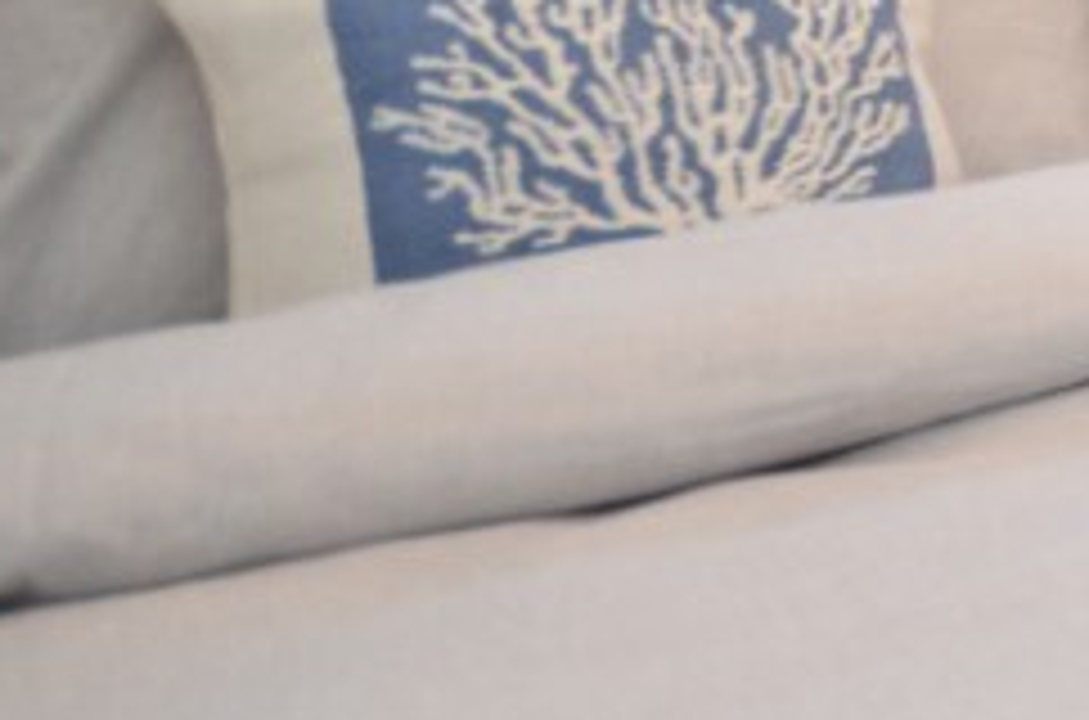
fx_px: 2172
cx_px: 2408
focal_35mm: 72
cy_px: -405
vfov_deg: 16.8
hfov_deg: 16.7
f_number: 4
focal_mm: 10
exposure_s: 1/60
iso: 450
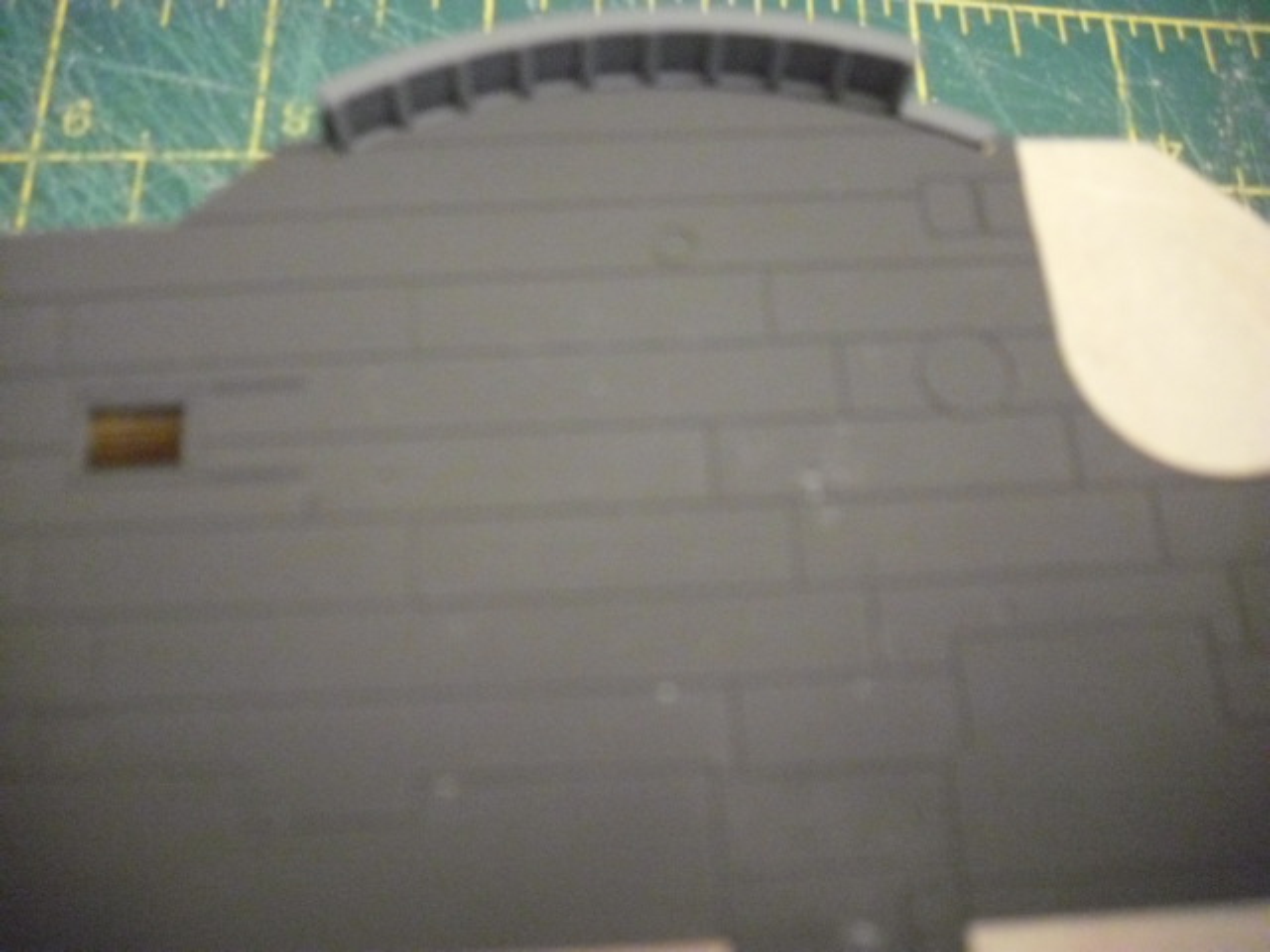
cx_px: 635
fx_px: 1394
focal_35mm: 38
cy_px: 476
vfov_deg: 37.7
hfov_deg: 49.0
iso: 800
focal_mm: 6.2
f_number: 2.8
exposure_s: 1/15
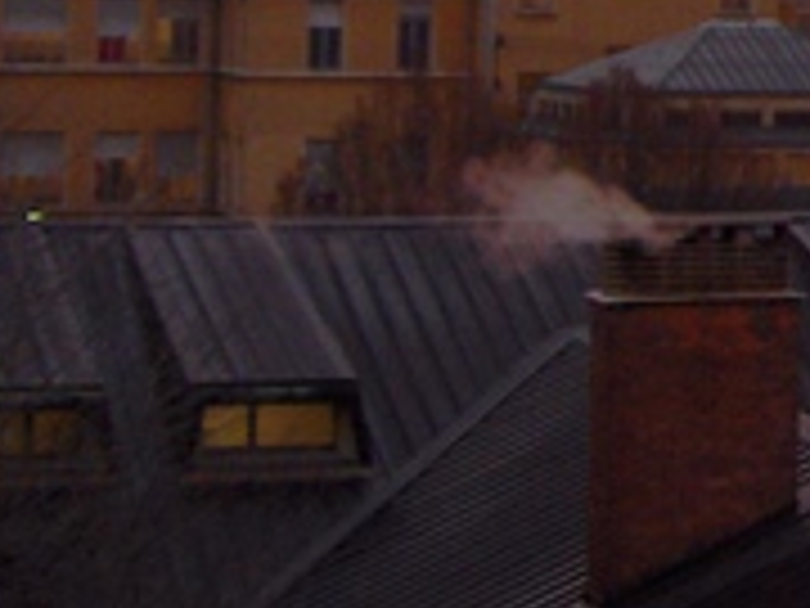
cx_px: 1544
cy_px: -196
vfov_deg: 9.6
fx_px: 3557
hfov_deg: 11.8
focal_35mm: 152
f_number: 2.8
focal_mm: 8
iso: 200
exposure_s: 1/69.3
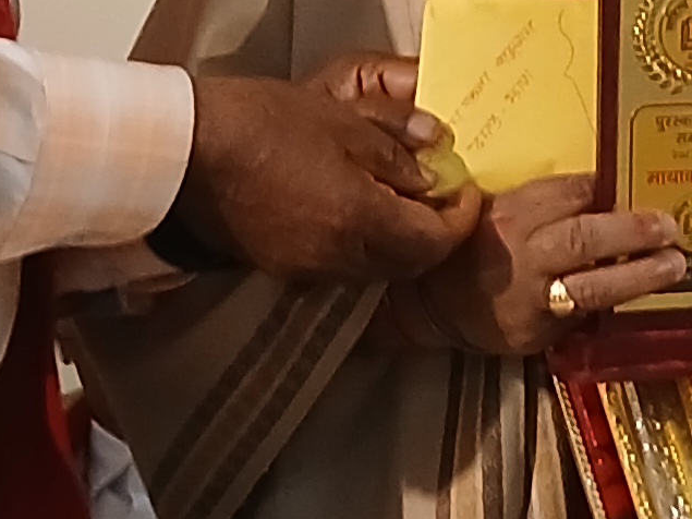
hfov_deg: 11.4
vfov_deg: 8.8
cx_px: 1015
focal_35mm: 167
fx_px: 3338
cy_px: -80
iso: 320
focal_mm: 3.98
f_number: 1.8
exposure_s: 1/25
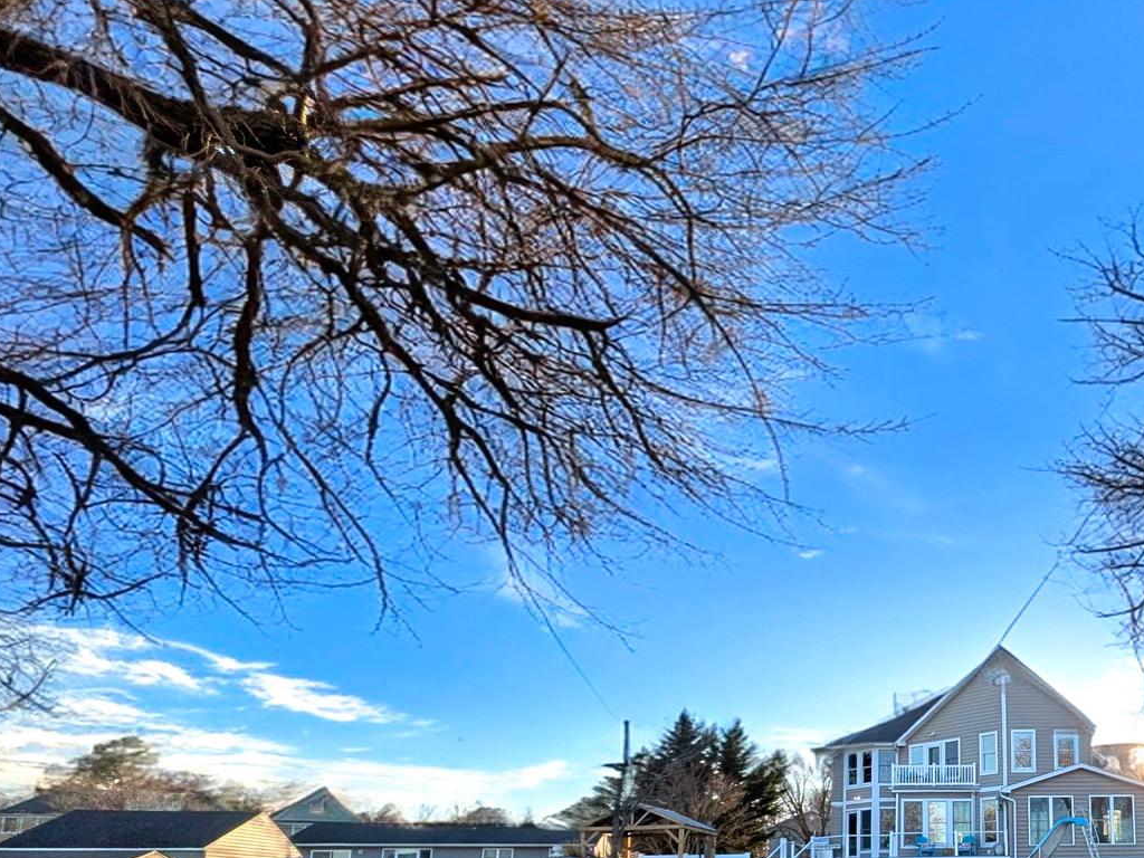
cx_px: 1012
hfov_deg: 55.7
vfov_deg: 45.9
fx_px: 925
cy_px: 740
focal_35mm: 28
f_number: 2.2
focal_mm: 1.85
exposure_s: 1/2004
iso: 50
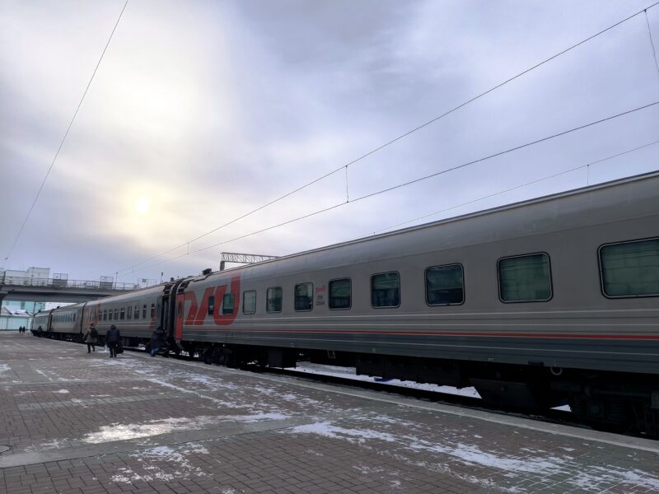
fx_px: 438
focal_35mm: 23
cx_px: 330
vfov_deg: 58.9
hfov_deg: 73.9
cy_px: 247
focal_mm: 6.14
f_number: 1.65
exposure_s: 1/576
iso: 50
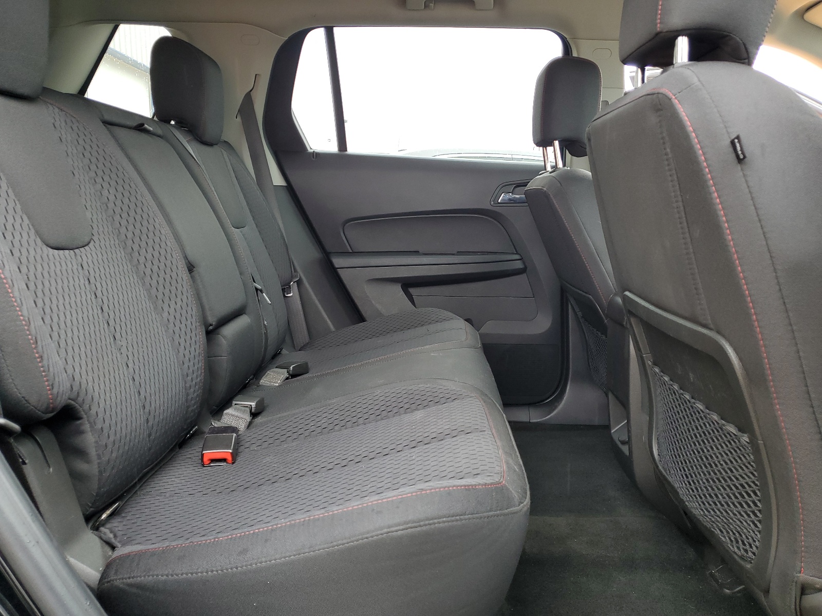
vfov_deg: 53.1
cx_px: 411
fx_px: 617
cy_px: 308
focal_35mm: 26
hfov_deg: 67.3
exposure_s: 1/120
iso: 57
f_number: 1.5
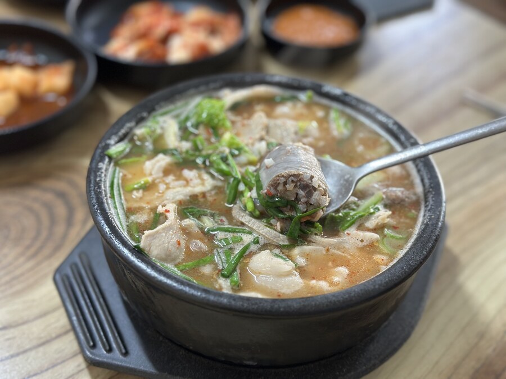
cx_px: 253
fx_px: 702
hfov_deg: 39.7
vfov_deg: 30.3
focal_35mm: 48
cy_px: 190
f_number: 1.78
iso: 200
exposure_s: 1/60
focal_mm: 6.86
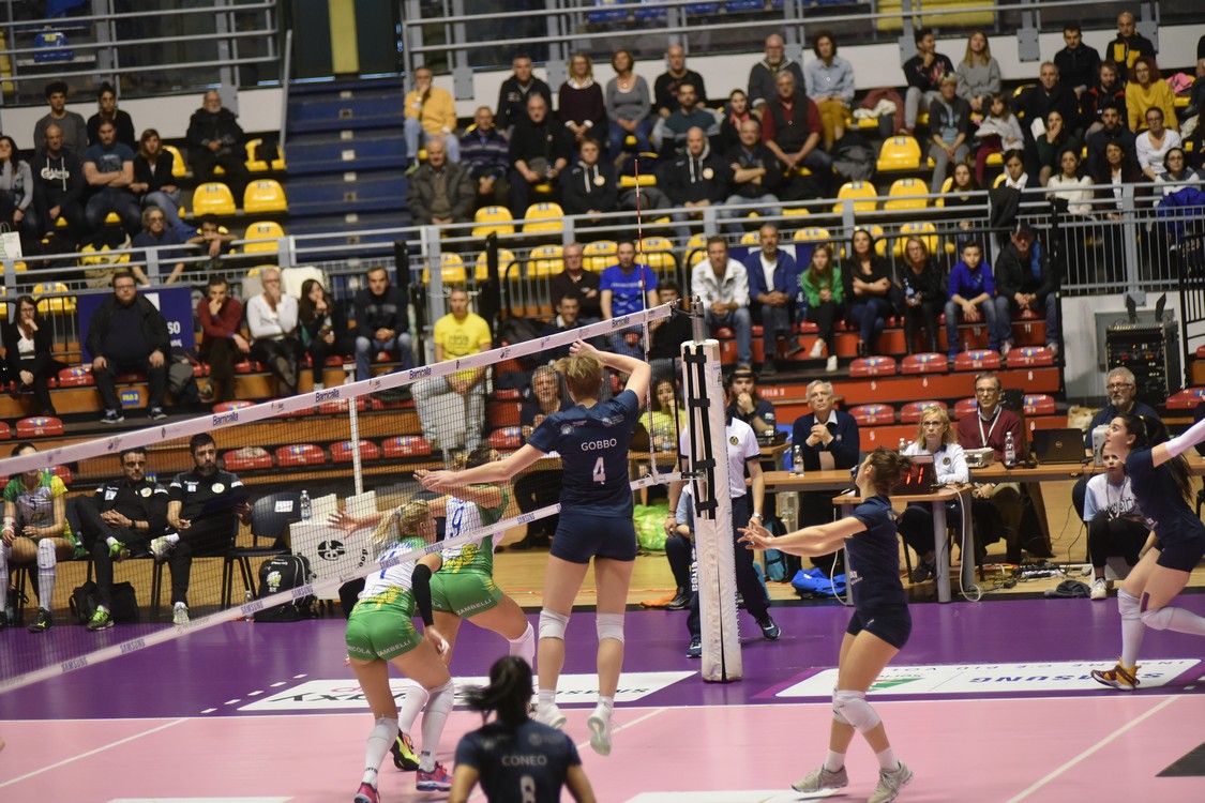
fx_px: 4853
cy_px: 402
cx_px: 602
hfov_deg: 14.2
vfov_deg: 9.5
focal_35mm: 145
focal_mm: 145
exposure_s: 1/800
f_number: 2.8
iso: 3200
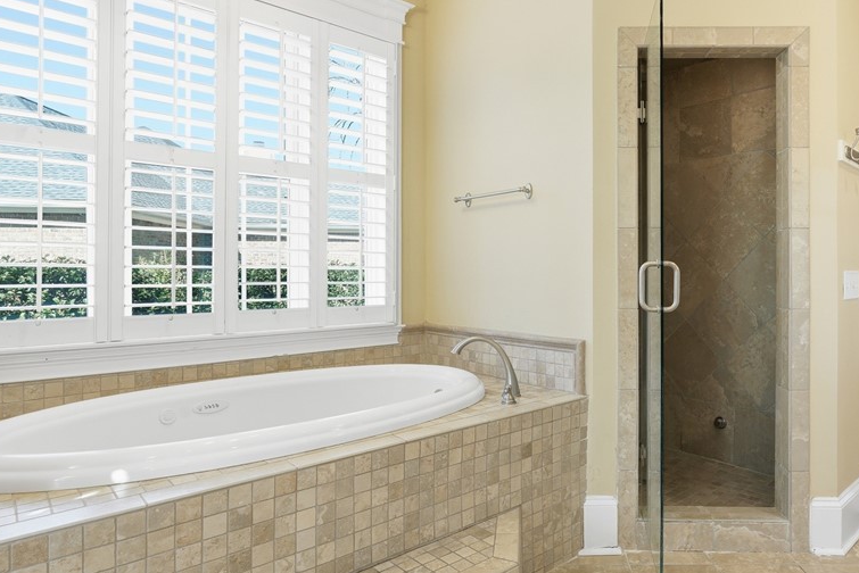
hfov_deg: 74.9
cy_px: 265
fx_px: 549
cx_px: 529
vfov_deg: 55.1
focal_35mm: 23
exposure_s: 1/320
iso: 320
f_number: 9
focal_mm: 16
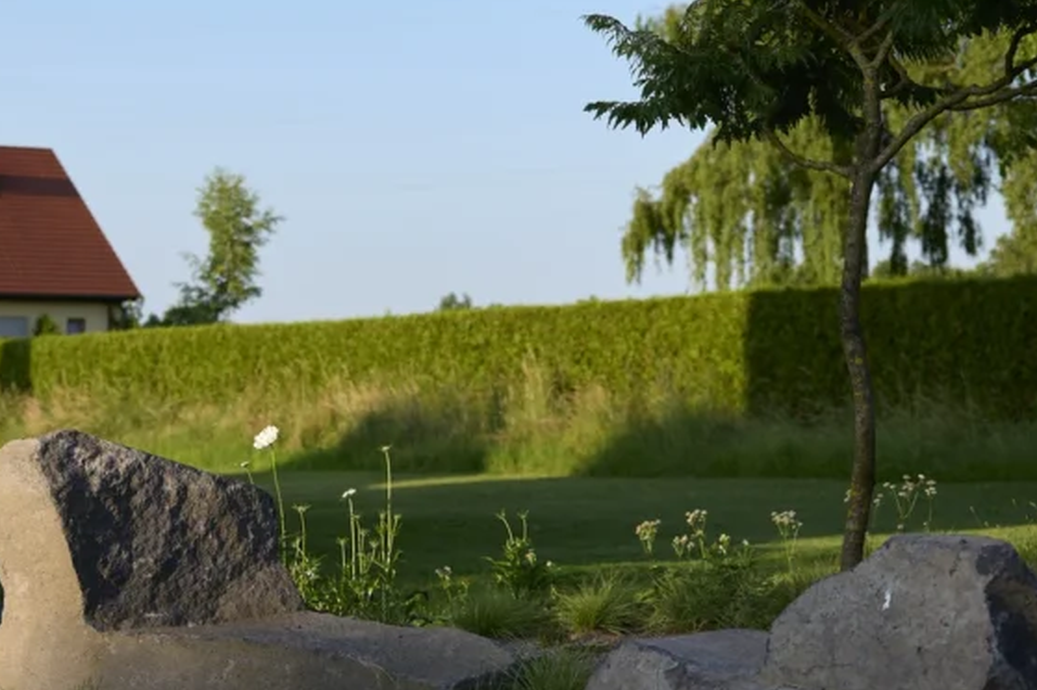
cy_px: 375
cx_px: 314
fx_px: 2217
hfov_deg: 26.1
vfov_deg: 17.7
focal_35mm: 77
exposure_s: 1/500
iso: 100
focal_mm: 42
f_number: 3.2
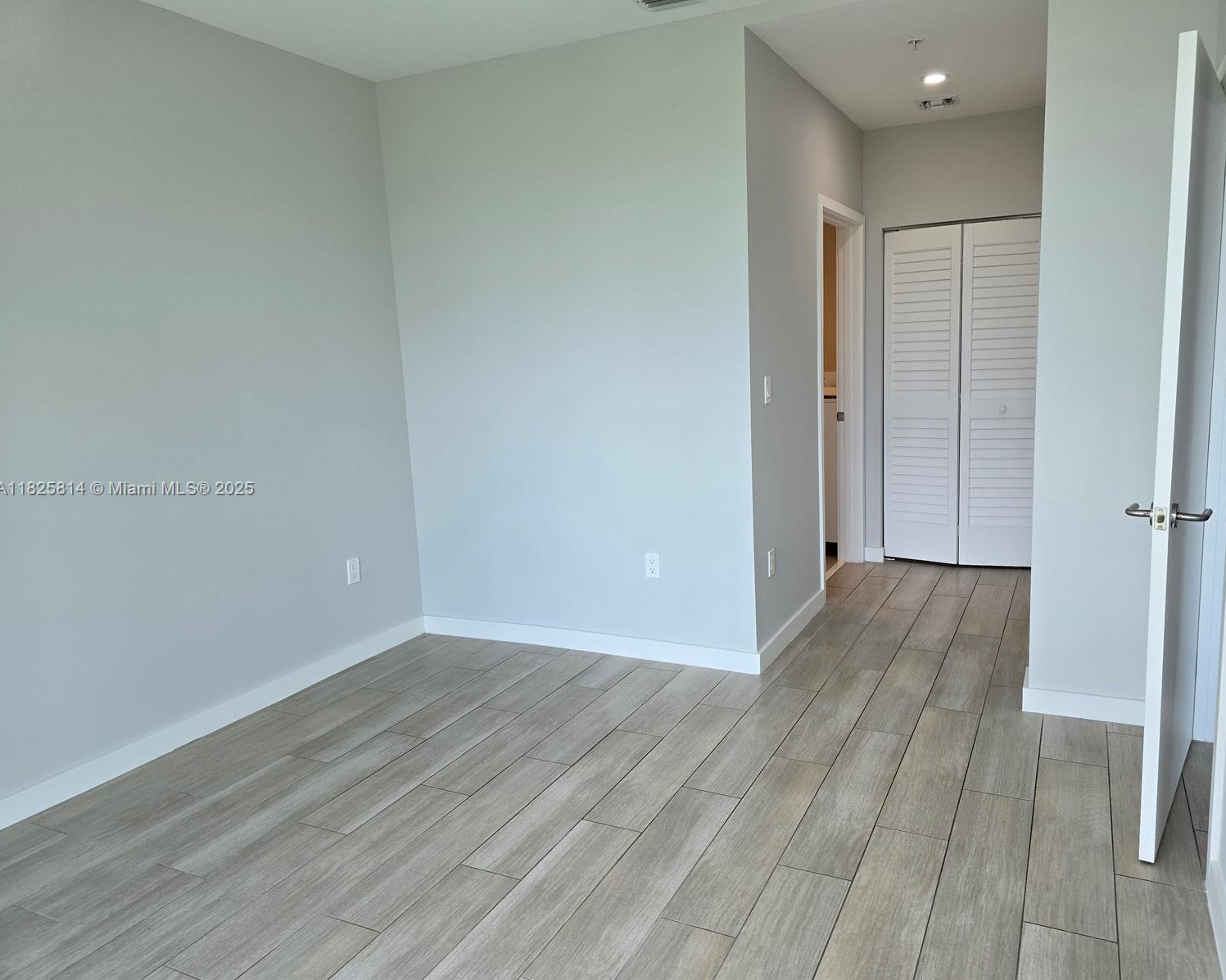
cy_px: 490
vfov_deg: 58.8
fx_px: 871
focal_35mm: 24
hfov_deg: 70.2
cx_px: 647
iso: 20
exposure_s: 1/60
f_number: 1.7
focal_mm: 6.3
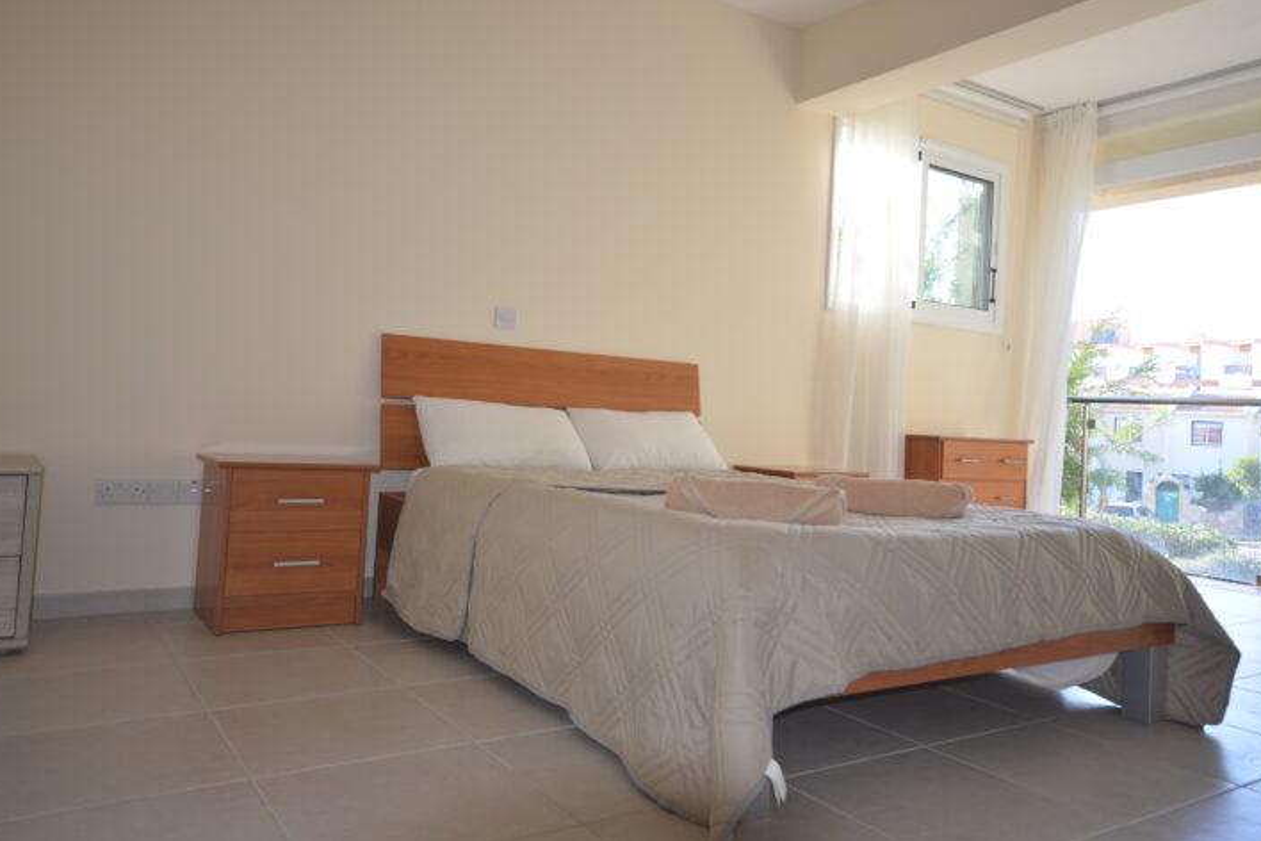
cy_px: 393
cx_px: 629
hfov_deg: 69.4
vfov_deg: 49.5
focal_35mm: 26
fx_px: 911
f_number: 5
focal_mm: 16
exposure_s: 1/125
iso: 400
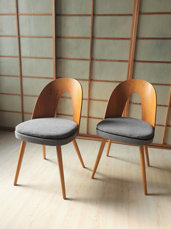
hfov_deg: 53.1
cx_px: 86
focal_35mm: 26
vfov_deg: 67.3
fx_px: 171
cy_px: 114
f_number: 2.4
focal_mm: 4.3
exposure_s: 1/142
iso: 50
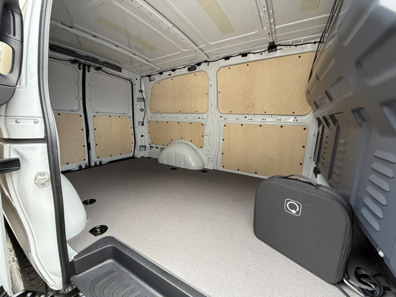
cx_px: 198
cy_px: 148
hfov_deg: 102.1
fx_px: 160
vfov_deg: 85.7
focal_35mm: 14
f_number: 2.2
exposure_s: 1/99
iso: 320
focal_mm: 2.22
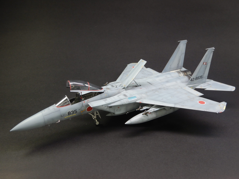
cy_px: 90
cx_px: 120
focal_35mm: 31
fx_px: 214
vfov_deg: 45.4
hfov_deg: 58.4
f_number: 4.2
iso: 125
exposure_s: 1/50
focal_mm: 5.6
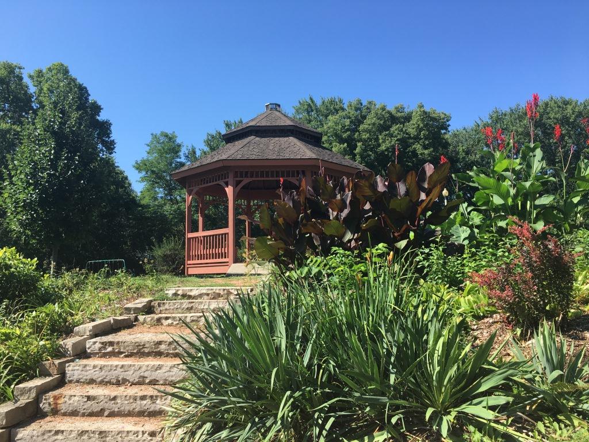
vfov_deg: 48.2
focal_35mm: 29
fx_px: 493
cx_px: 294
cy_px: 221
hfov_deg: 61.7
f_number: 2.2
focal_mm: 4.15
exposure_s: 1/680
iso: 25
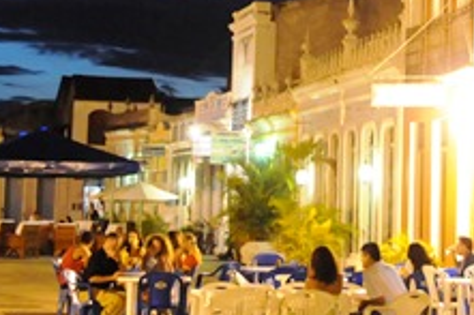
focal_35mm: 139
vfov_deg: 9.7
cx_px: 362
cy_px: -74
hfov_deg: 14.7
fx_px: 1829
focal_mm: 32
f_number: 4
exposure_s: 1/15
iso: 3200
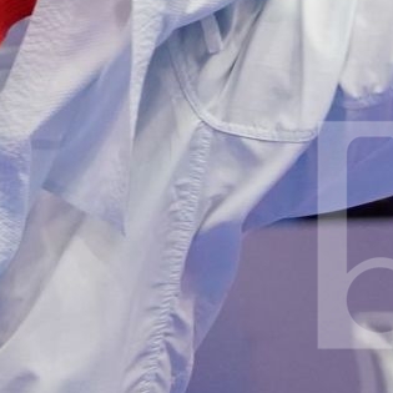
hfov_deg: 2.5
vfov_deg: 2.5
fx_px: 8850
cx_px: 434
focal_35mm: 689
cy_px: -208
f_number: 2.8
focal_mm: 95
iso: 2500
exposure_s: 1/1000
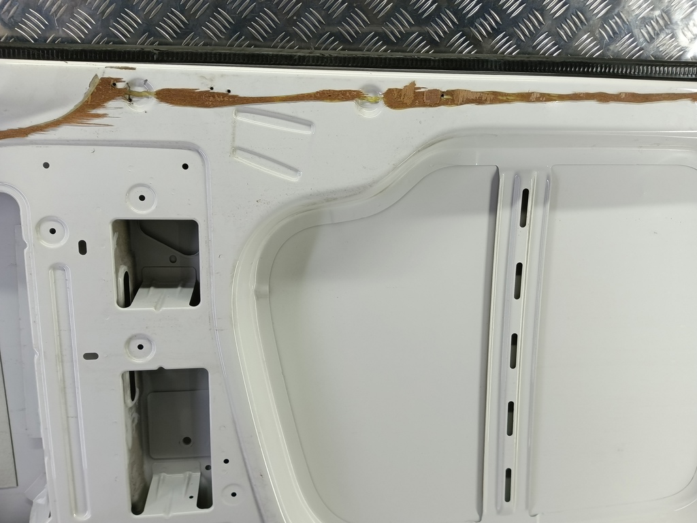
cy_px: 262
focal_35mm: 23
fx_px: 463
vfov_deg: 58.9
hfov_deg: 73.9
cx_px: 348
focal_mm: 4.11
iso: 84
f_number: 1.6
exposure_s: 1/50
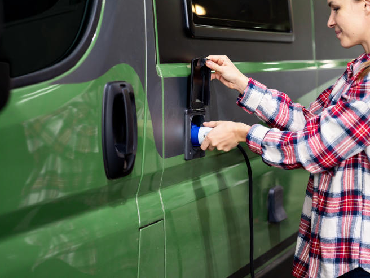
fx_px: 823
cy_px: 137
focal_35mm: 77
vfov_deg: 19.1
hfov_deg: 25.3
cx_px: 208
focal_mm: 70
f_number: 2.8
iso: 1000
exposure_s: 1/100
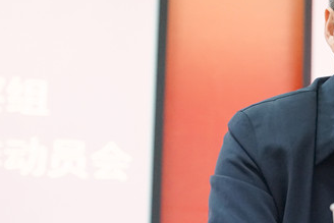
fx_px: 1290
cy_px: 54
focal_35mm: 139
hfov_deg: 14.4
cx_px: 379
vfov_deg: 9.9
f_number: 3.2
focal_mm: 57
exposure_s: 1/200
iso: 5000
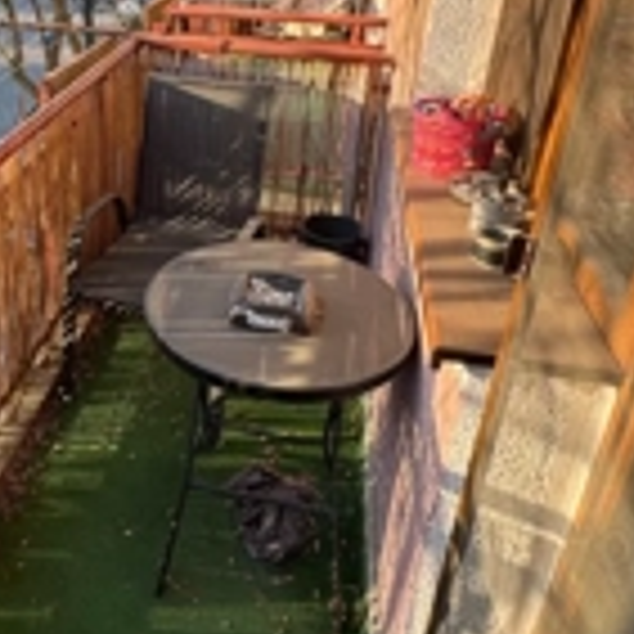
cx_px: 126
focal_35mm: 35
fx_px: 725
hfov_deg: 44.9
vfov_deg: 45.7
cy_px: 166
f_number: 2.2
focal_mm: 2.22
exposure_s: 1/155
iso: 40
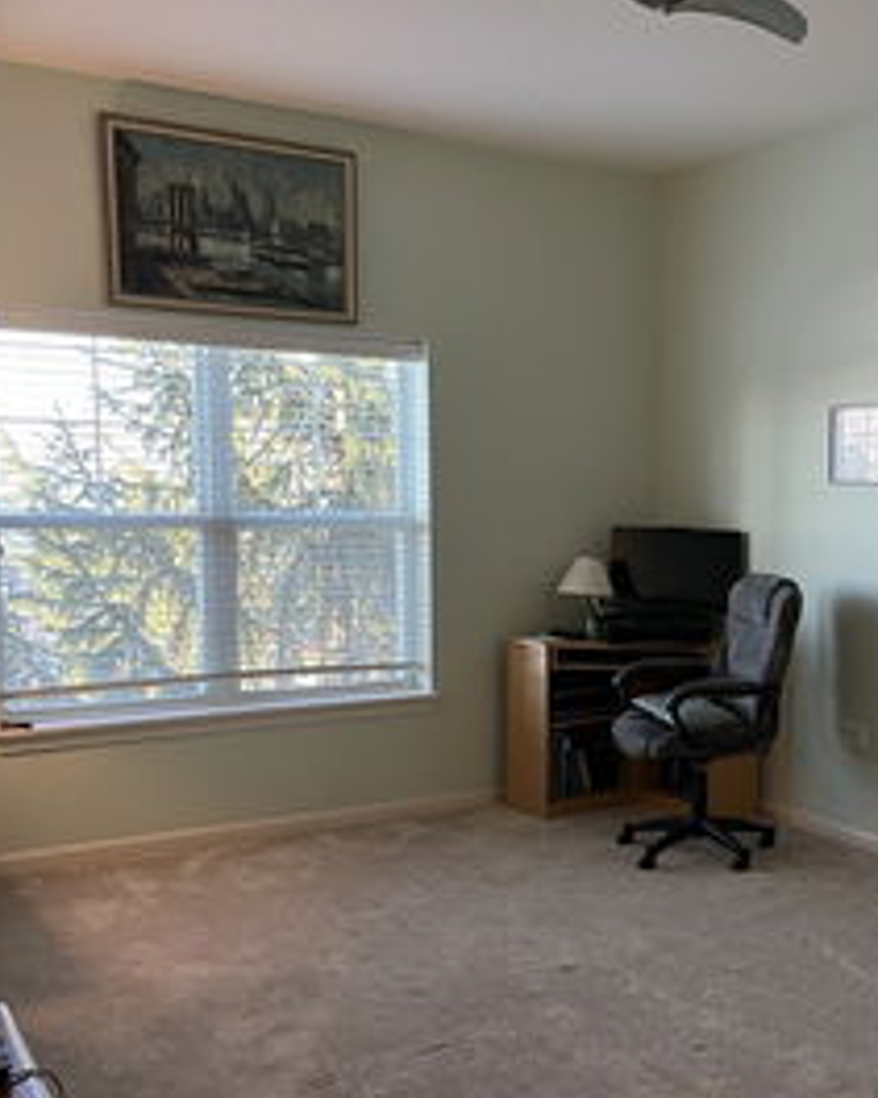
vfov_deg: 44.7
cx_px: 697
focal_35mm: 41
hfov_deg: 35.3
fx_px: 1333
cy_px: 632
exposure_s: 1/60
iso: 160
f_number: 1.6
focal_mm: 5.1
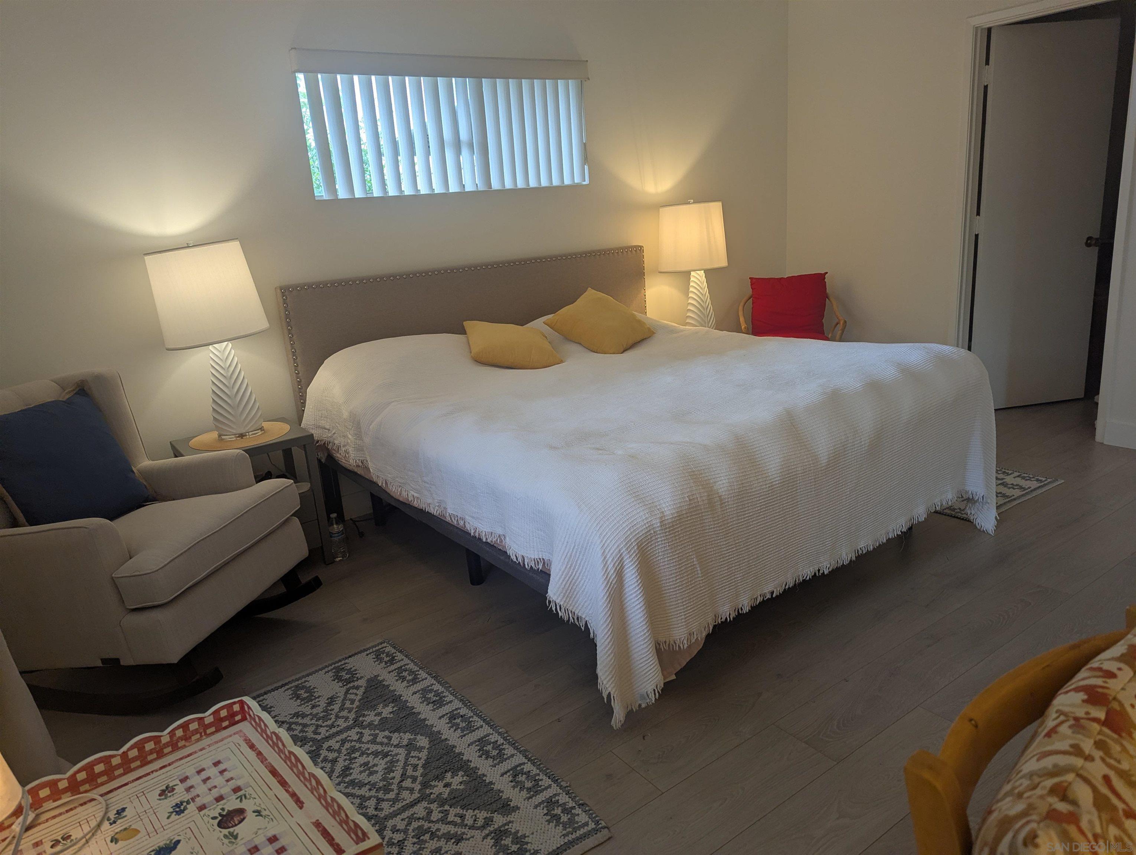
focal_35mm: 24
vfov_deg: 56.9
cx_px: 568
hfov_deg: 71.5
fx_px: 789
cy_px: 428
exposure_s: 1/120
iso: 100
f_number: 1.85
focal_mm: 6.81
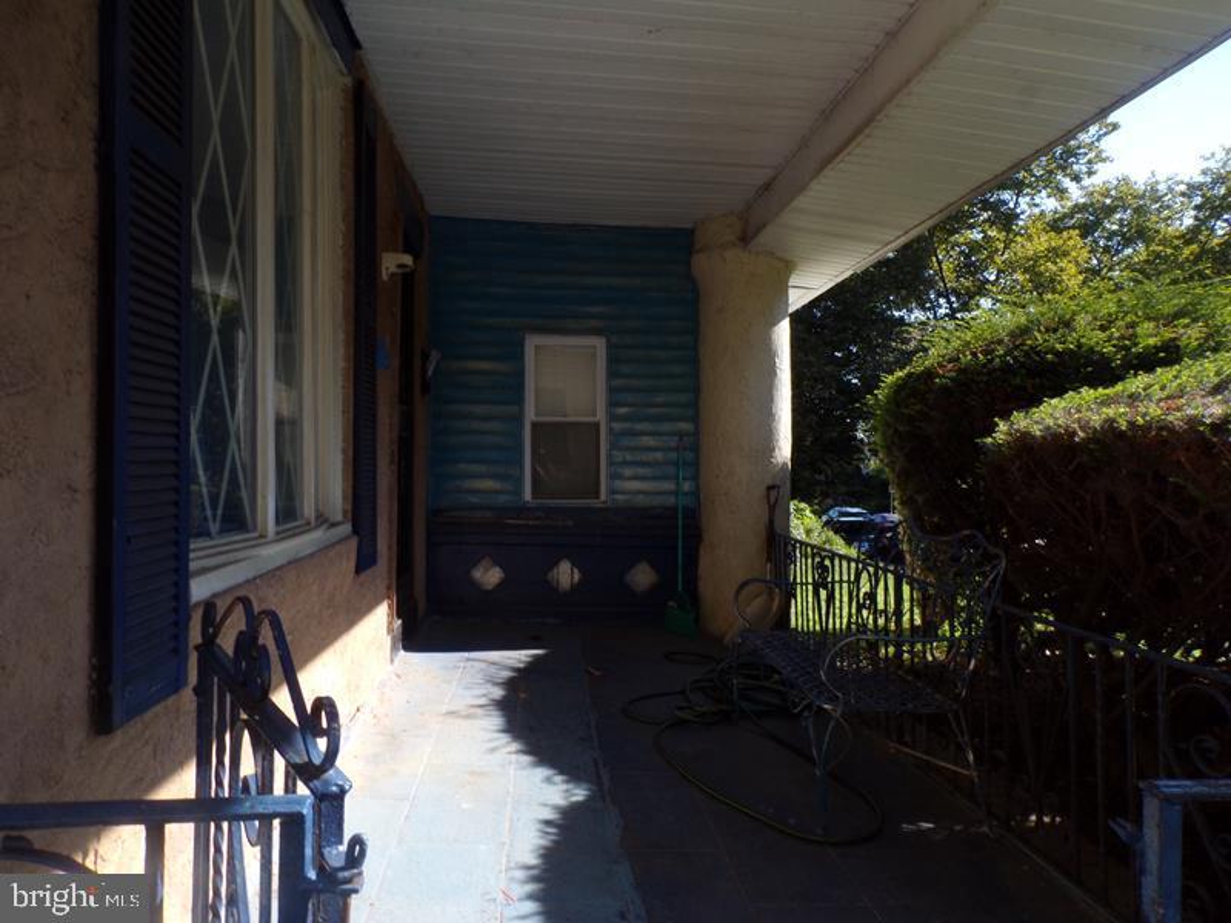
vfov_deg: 56.8
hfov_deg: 71.6
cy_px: 462
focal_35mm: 24
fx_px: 853
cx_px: 616
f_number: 7.7
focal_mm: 4.3
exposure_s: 1/60
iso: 80
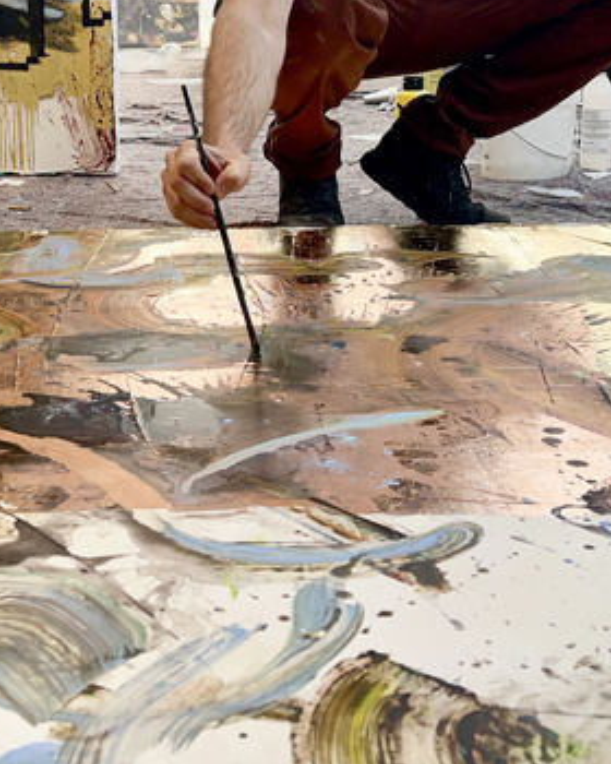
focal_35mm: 58
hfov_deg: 25.9
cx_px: 140
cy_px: 218
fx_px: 1311
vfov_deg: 32.0
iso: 80
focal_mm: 5.7
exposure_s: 1/50
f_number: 1.5
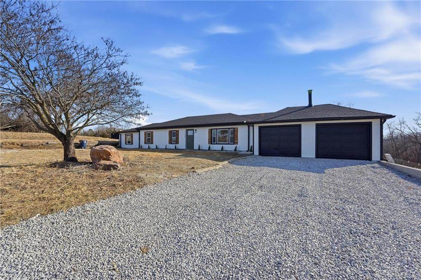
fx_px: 164
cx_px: 210
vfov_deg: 81.1
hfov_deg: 104.3
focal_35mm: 14
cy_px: 140
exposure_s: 1/3200
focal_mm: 14
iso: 1000
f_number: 11
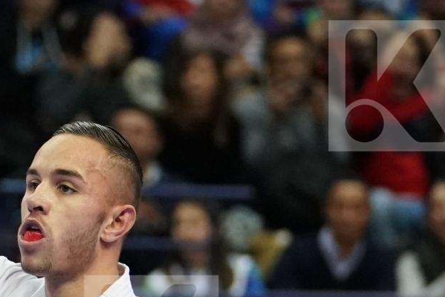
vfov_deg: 2.8
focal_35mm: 484
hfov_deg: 4.2
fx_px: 5985
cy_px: 341
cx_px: -93
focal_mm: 111
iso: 4000
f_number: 2.8
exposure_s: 1/1000
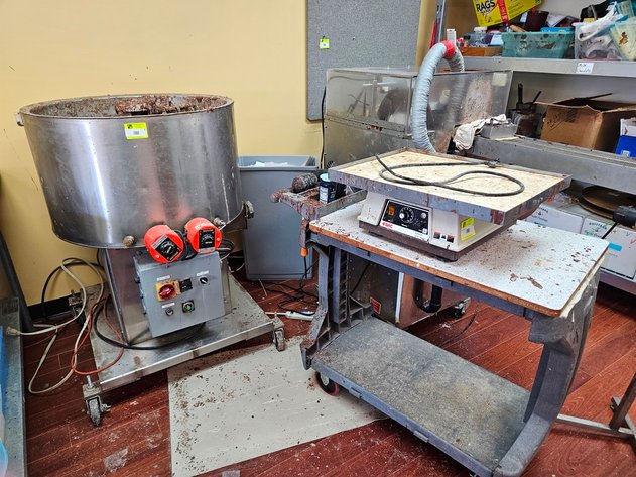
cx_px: 318
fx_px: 422
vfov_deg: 58.9
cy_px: 238
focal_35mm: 23
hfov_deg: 73.9
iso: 200
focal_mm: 5.4
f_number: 1.8
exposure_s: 1/120
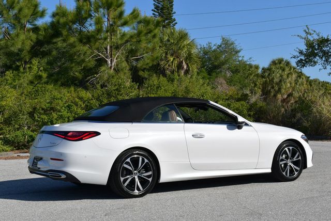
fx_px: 534
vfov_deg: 23.4
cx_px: 166
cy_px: 110
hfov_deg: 34.5
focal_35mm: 58
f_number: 9
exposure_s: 1/320
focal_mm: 29
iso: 100
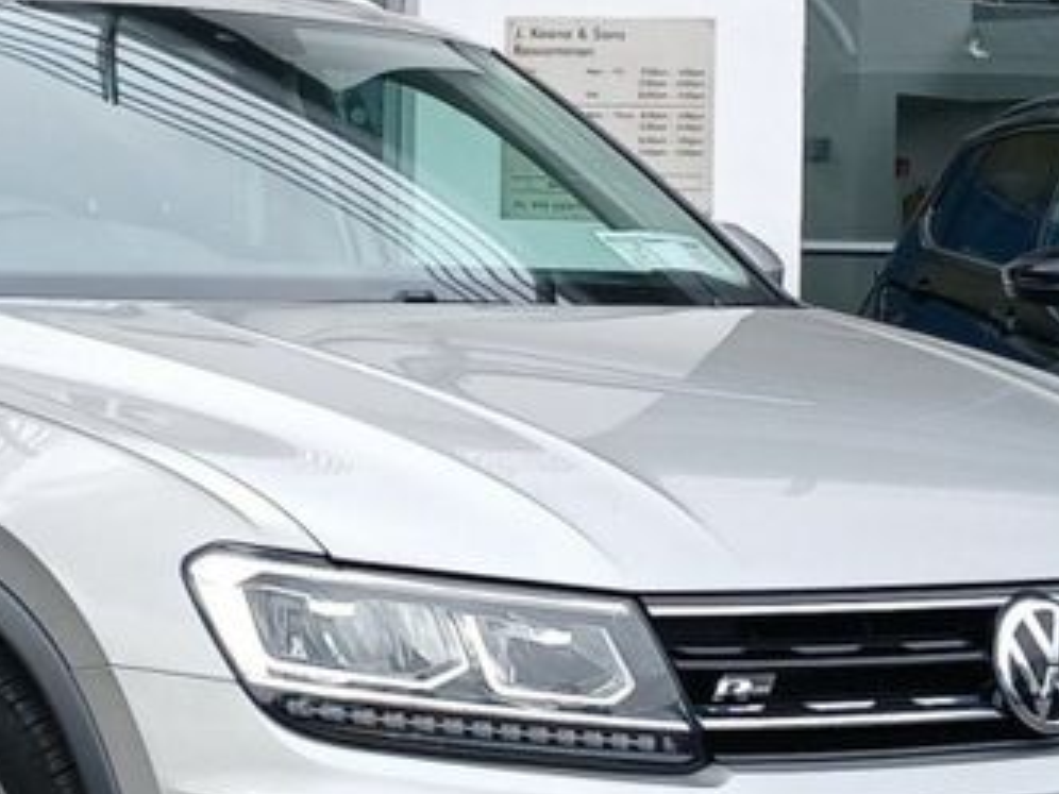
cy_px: 606
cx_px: 268
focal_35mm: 47
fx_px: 1438
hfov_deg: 39.4
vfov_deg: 30.3
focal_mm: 3.98
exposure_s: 1/238
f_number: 1.8
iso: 20
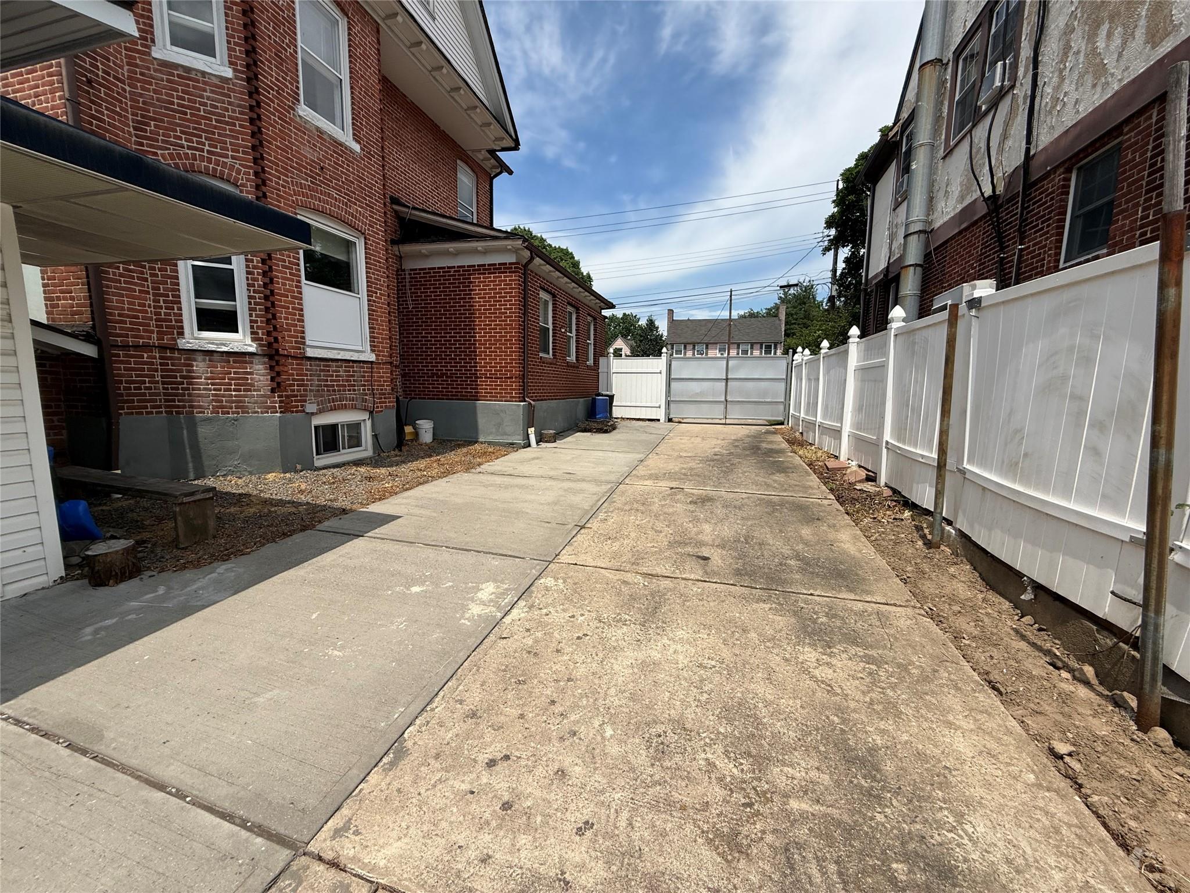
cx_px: 595
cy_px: 446
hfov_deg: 102.1
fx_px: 481
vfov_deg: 85.7
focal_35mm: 14
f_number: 2.2
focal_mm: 2.22
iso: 50
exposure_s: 1/2717
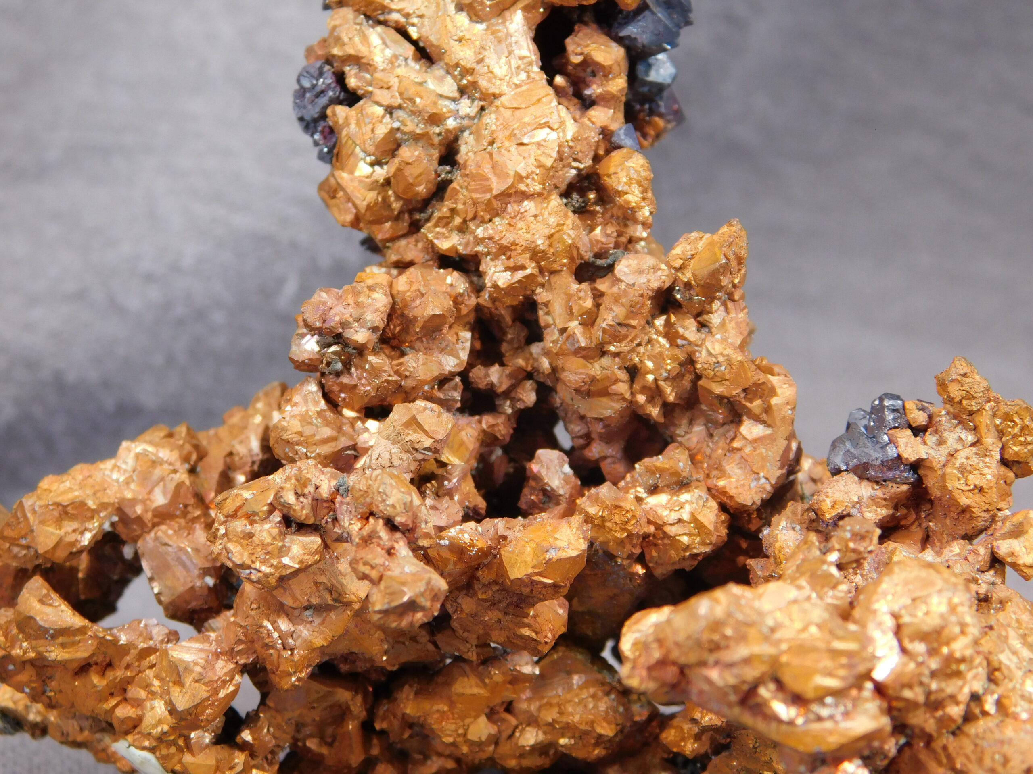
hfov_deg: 24.4
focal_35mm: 80
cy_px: 387
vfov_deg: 18.4
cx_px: 516
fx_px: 2387
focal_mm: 14.2
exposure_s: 1/50
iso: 125
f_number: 4.4
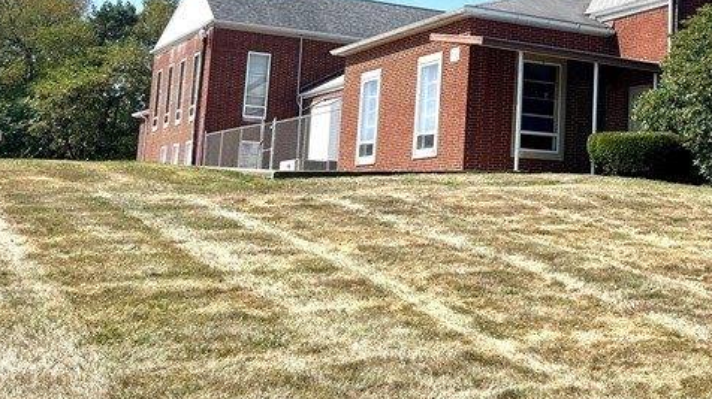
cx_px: 606
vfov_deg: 19.3
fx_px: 1151
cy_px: 31
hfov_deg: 33.0
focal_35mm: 61
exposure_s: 1/3521
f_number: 1.6
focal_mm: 5.1
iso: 50
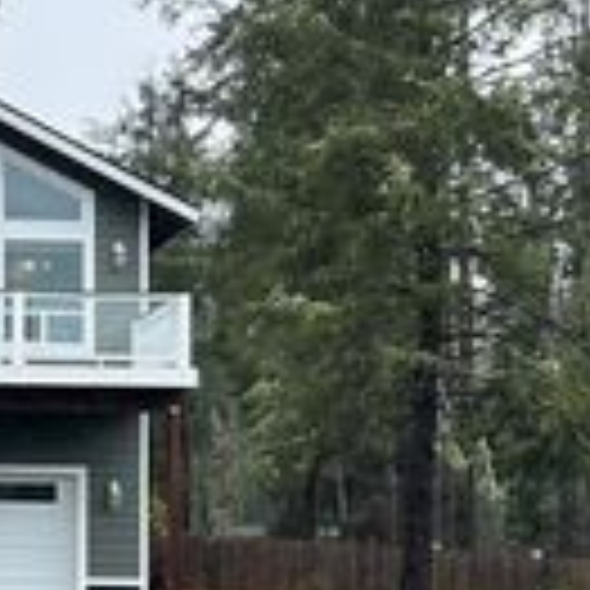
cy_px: 444
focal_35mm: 88
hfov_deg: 18.6
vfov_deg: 19.6
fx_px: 1697
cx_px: -140
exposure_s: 1/1209
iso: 50
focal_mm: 5.7
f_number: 1.5
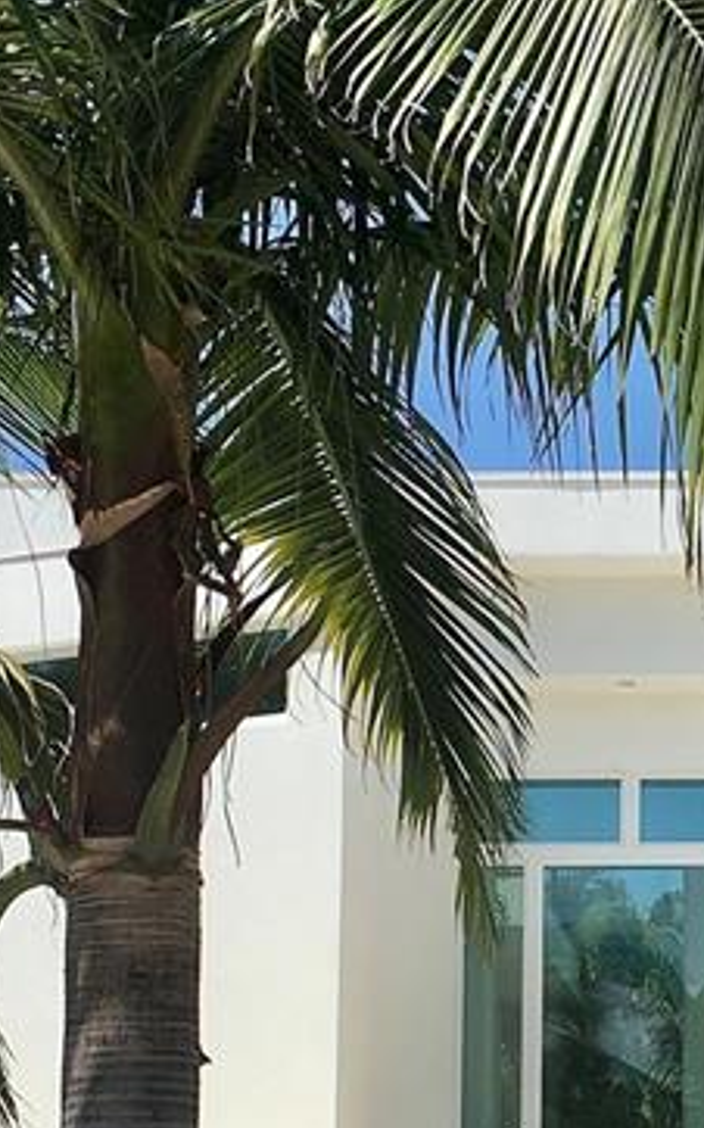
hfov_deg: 14.6
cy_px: 894
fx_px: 2673
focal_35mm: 87
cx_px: 825
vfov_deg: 23.5
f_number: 2.2
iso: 25
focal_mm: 4.15
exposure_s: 1/2653
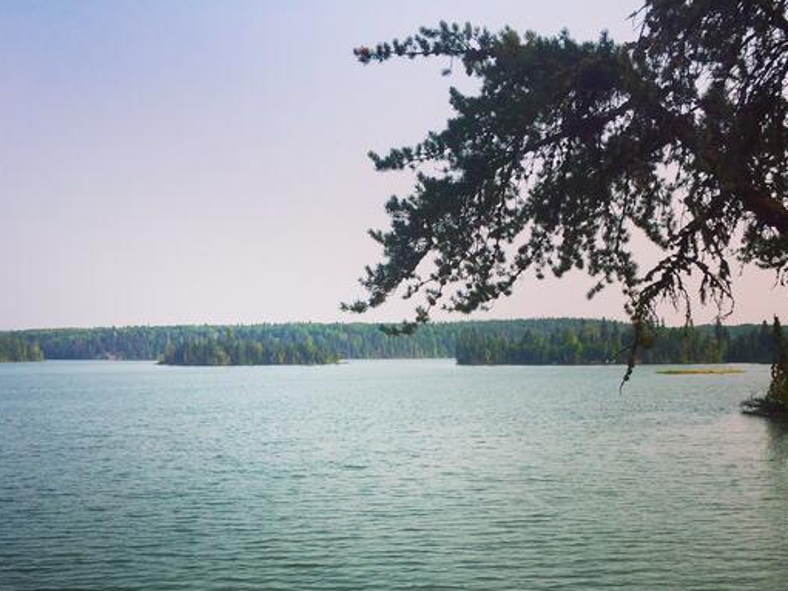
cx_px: 389
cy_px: 420
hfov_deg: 44.8
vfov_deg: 33.8
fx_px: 956
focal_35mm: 42
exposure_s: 1/1068
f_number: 2.2
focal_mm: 4.15
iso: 32
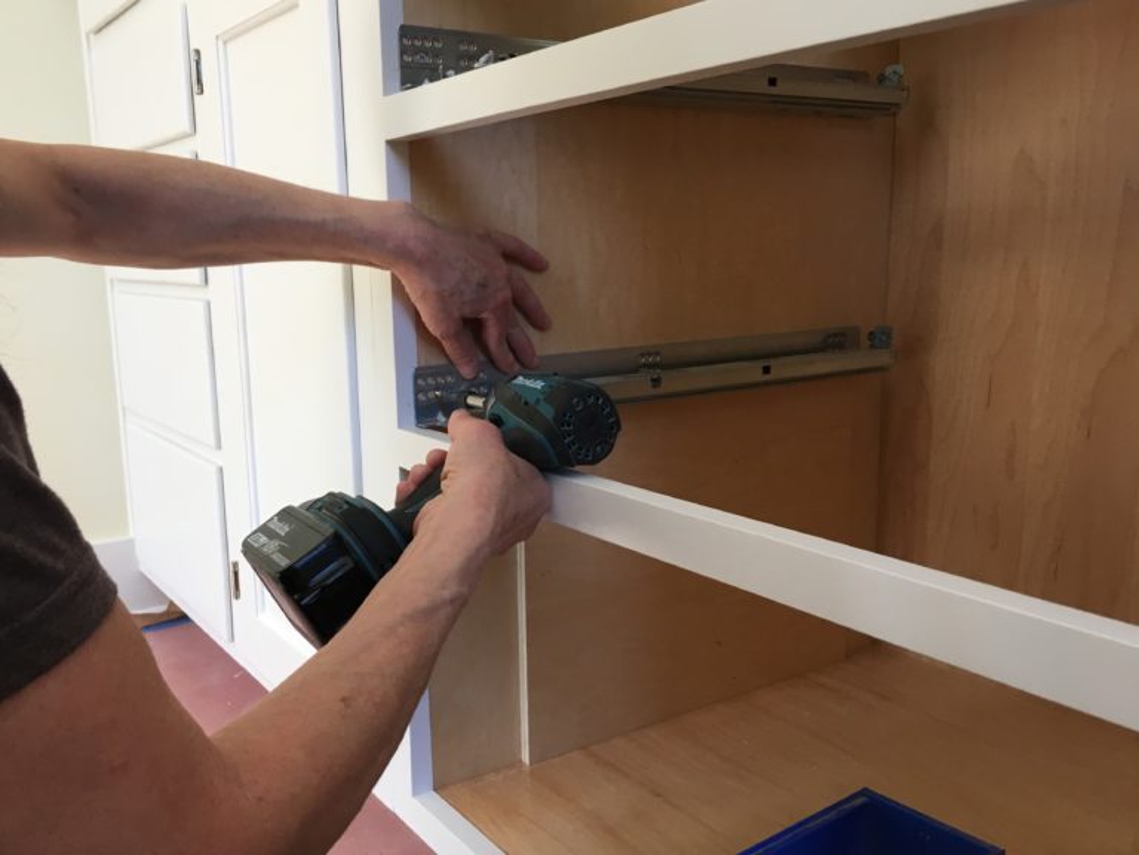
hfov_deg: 61.7
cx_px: 570
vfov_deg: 48.2
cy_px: 428
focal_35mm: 29
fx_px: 954
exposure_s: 1/30
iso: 32
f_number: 2.2
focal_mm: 4.15
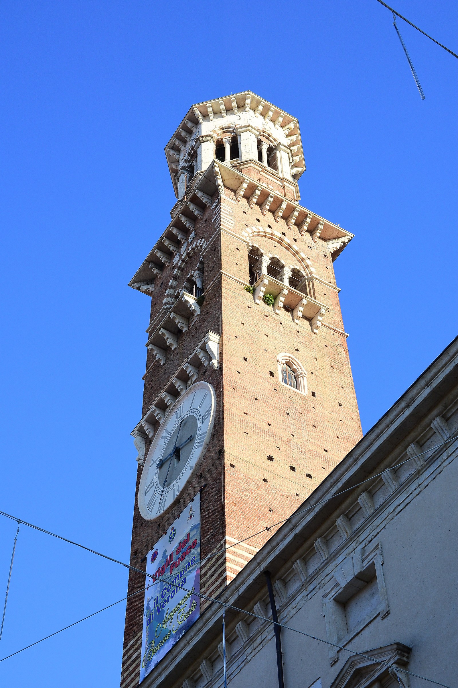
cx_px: 229
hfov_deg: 23.8
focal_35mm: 57
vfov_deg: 35.1
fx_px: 1088
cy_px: 344
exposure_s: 1/320
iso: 320
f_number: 11
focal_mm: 38
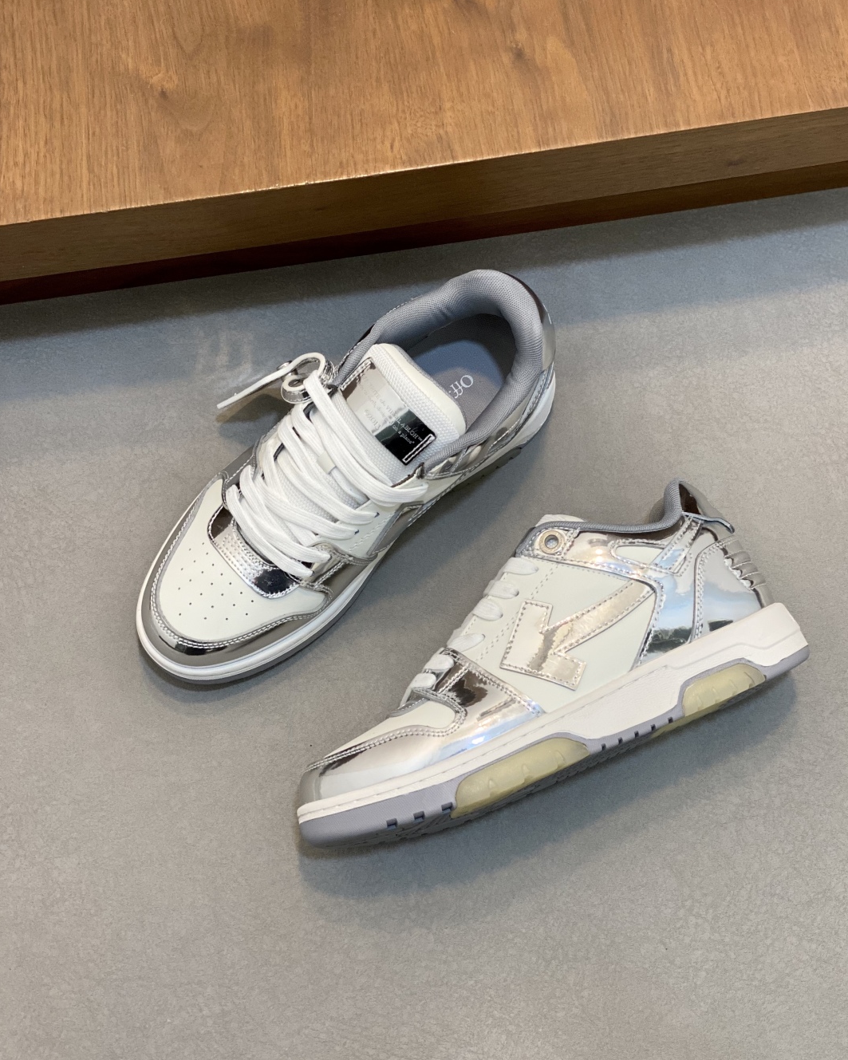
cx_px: 427
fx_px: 1726
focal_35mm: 55
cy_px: 543
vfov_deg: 34.2
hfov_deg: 27.6
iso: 80
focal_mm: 6
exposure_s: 1/100
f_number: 2
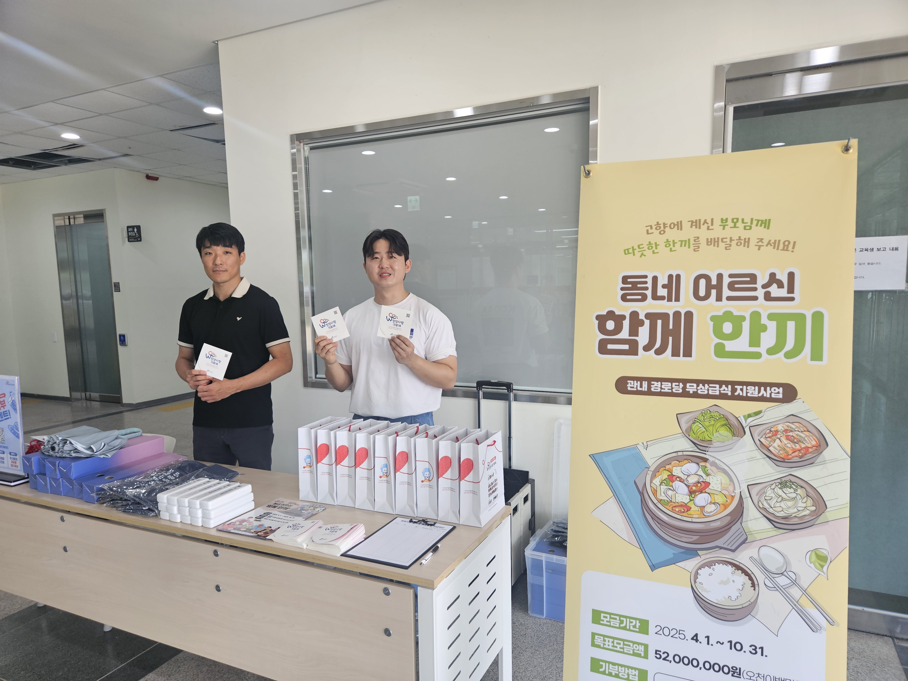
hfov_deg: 73.9
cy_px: 340
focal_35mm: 23
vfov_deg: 58.9
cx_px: 454
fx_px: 603
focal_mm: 5.4
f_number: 1.8
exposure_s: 1/120
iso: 64
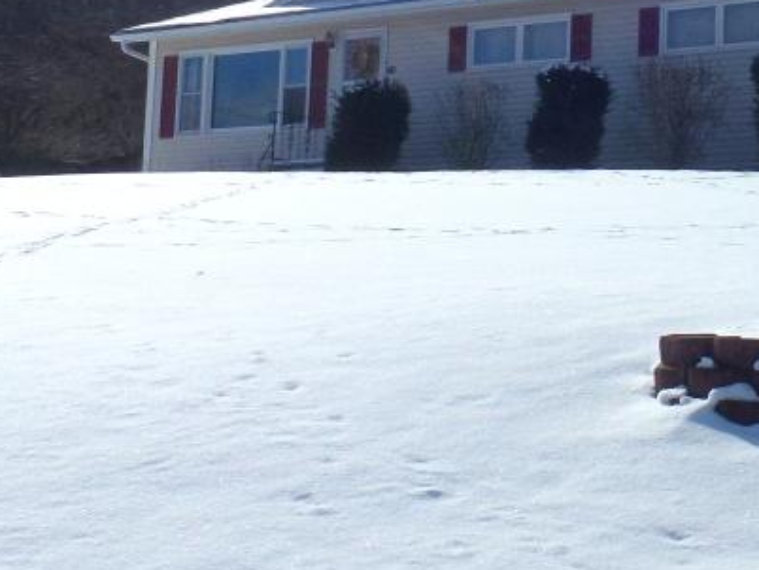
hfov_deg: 22.3
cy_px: 128
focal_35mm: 84
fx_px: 1843
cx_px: 774
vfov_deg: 17.5
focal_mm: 5.9
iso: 100
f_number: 5
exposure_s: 1/2000
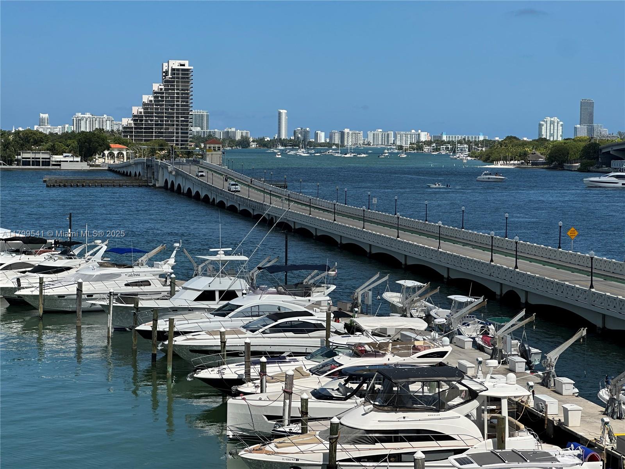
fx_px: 1390
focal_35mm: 77
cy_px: 234
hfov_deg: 25.3
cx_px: 312
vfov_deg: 19.1
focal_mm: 9
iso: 32
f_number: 2.8
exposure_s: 1/1340
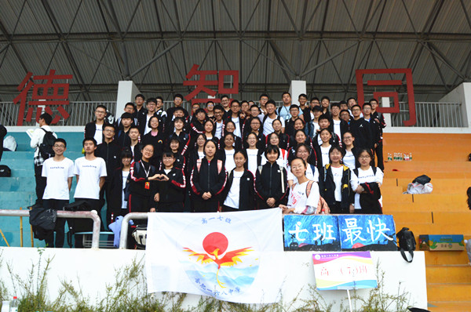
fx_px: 392
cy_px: 156
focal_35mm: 30
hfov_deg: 62.0
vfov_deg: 43.5
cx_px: 236
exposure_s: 1/200
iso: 800
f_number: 18
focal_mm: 20
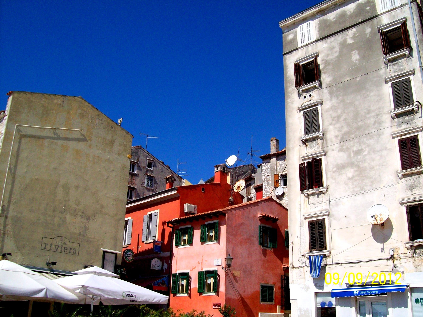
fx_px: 440
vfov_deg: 39.7
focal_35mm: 36
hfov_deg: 51.4
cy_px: 158
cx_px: 212
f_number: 4.8
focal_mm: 6
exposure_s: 1/996
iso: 80
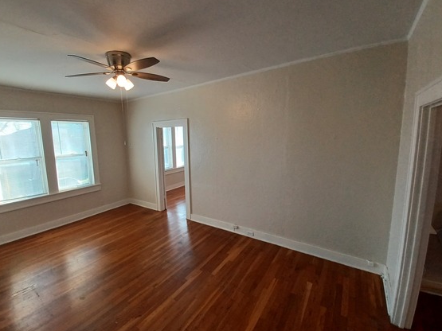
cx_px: 193
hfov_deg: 97.7
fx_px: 191
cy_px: 162
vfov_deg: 81.7
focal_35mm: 15
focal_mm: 1.42
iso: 125
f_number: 2.2
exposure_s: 1/120
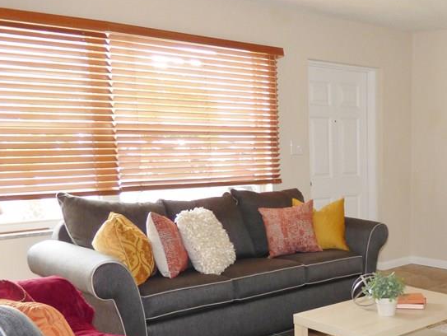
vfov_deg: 28.9
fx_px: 633
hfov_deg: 36.1
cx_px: 415
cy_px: 278
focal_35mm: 49
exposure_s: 1/60
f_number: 3.1
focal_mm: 4.61
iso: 250
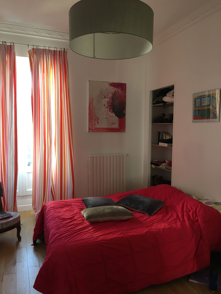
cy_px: 147
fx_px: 247
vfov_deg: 61.7
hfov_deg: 48.2
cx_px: 110
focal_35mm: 29
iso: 32
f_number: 2.2
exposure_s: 1/17
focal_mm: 4.15
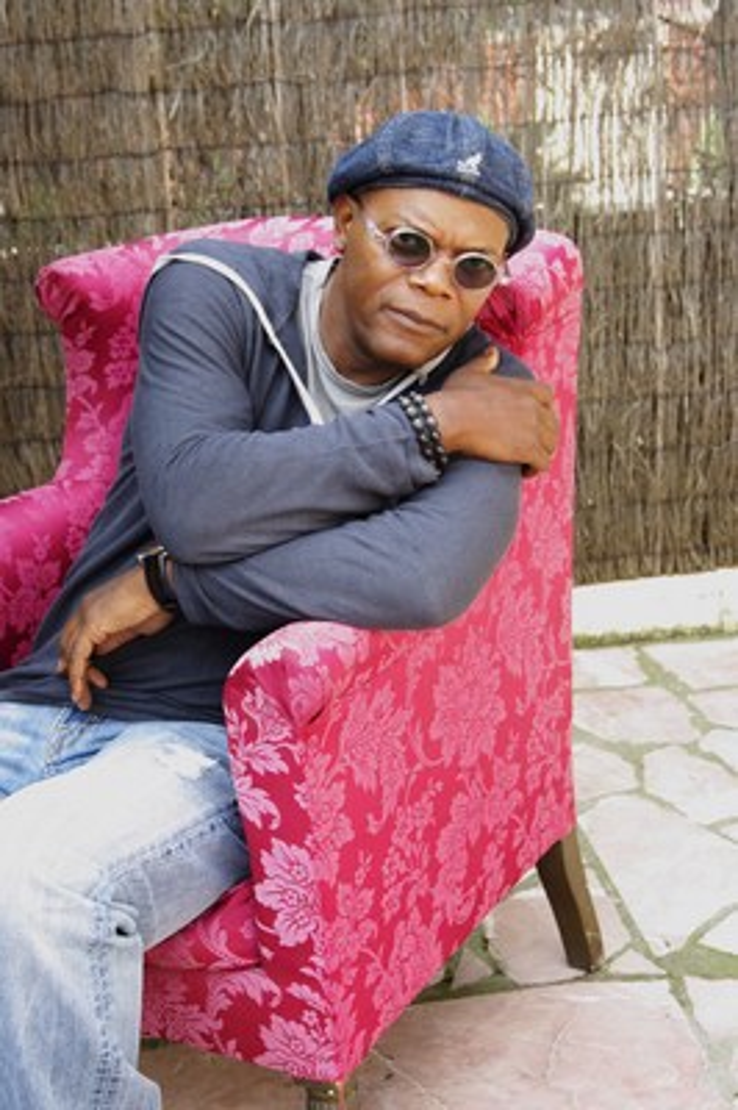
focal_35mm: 64
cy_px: 555
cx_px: 369
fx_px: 1987
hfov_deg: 21.0
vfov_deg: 31.2
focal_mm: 43
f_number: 6.7
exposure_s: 1/60
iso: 400
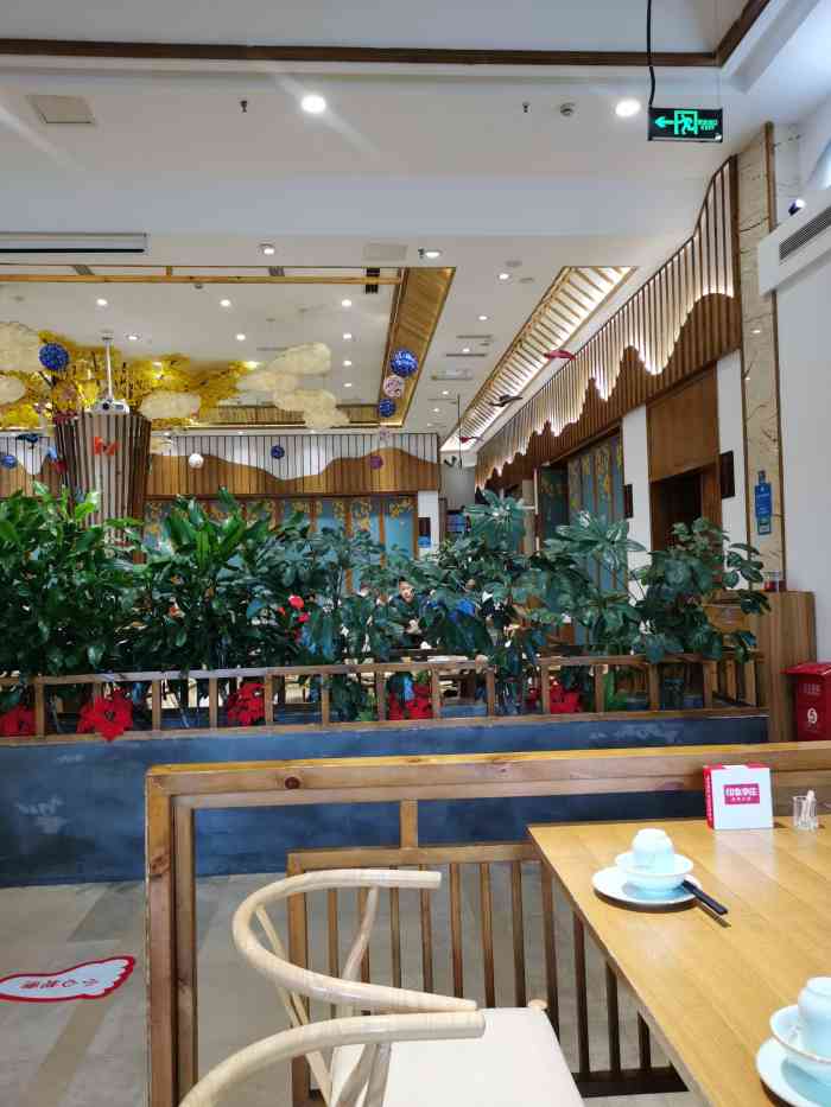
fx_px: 864
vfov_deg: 65.3
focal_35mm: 27
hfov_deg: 51.4
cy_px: 554
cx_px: 416
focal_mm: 5.58
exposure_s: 1/100
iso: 200
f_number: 1.8
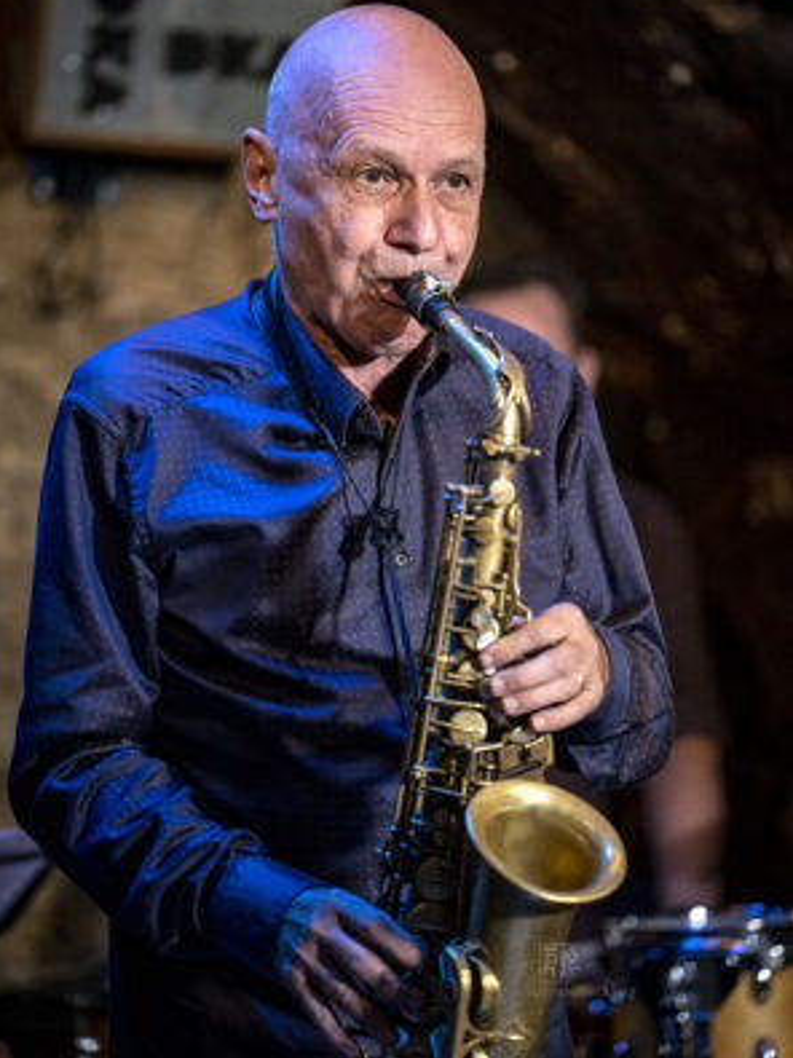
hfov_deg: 10.0
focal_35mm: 148
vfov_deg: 13.3
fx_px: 4523
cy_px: 525
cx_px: 394
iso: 1250
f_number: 2.8
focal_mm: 135
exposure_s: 1/100
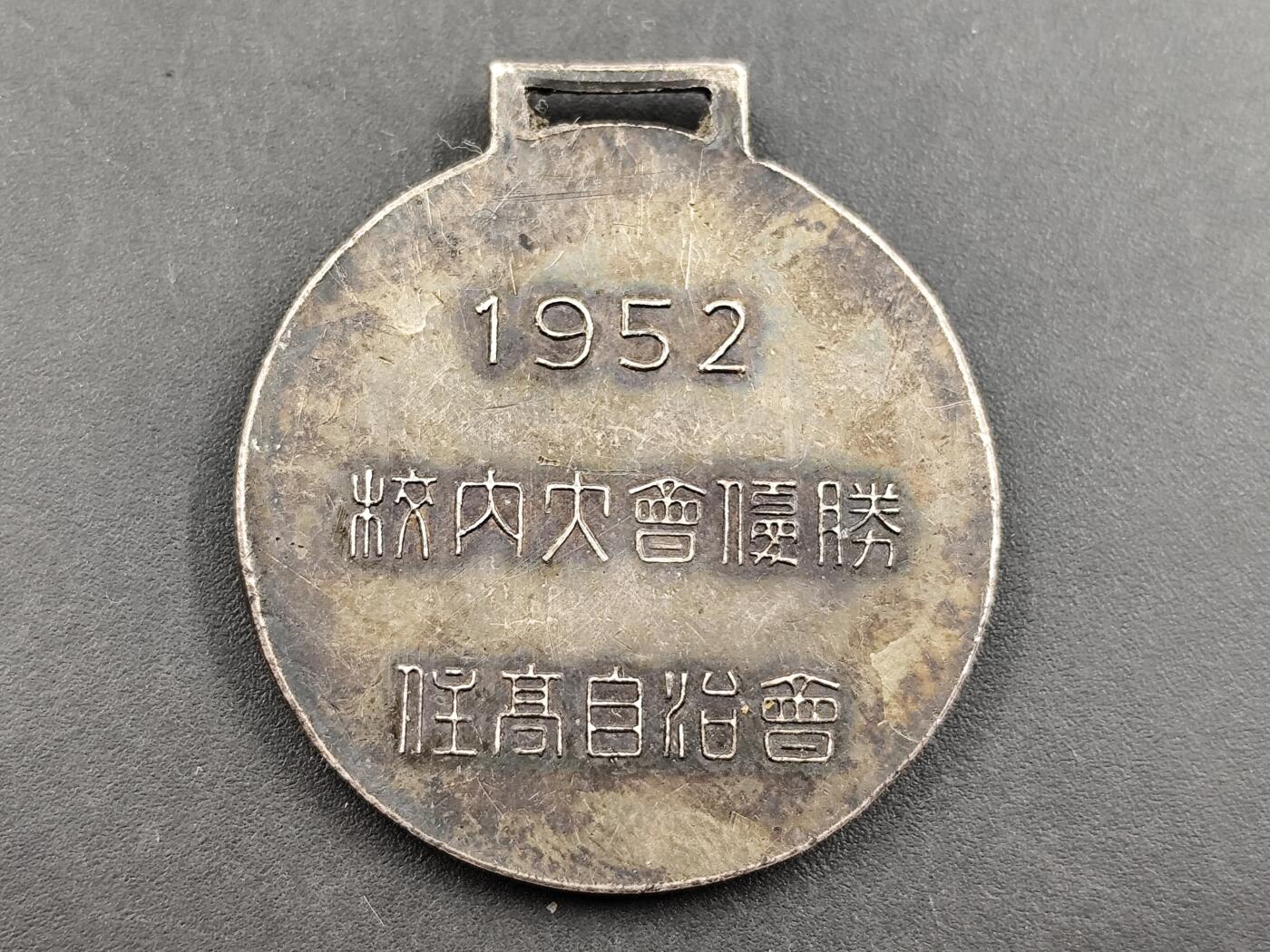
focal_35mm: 72
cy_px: 476
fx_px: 2642
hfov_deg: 27.0
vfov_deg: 20.4
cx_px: 635
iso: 160
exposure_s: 1/50
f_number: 1.65
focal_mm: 6.14
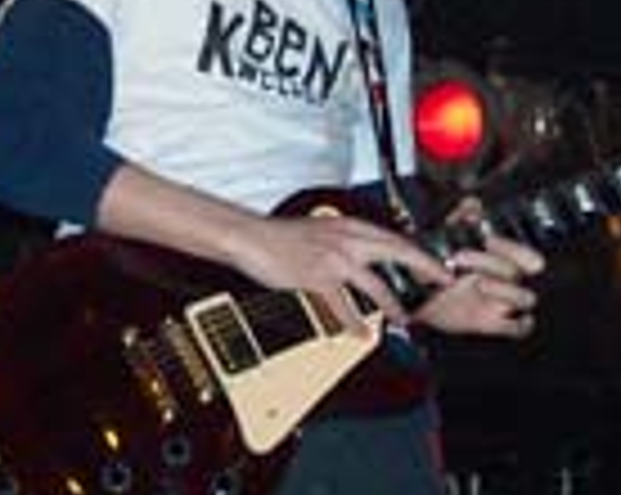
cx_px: 220
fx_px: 2569
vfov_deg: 11.0
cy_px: 162
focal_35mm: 140
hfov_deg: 13.8
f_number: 2.8
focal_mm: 8
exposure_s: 1/30
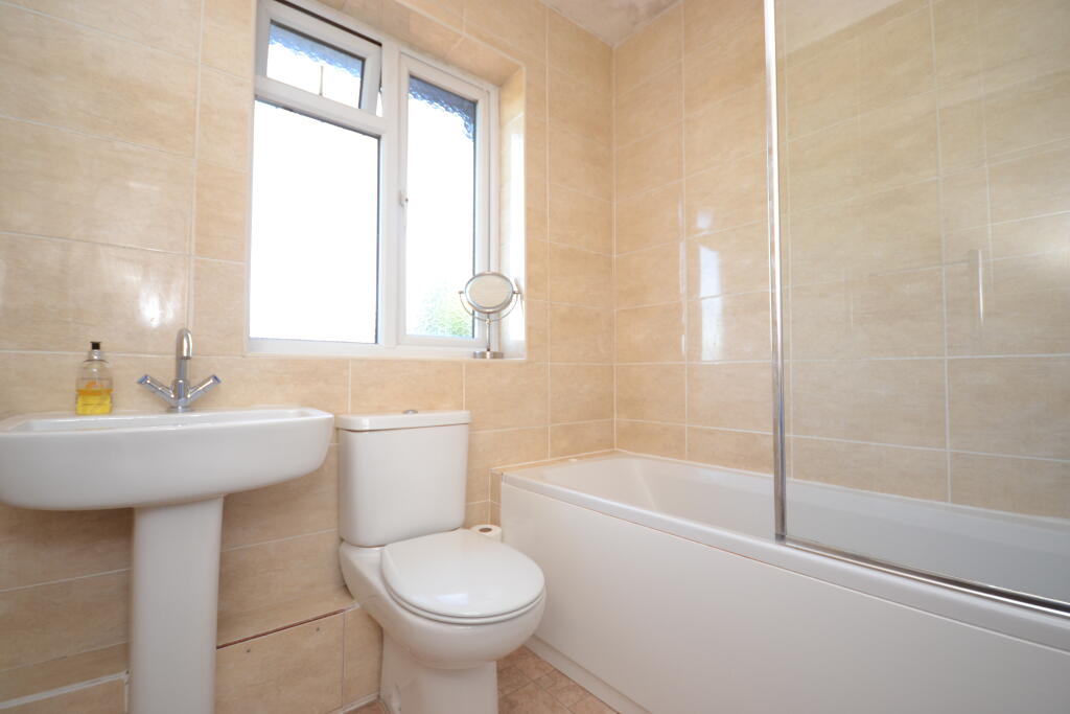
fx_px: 446
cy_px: 357
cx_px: 535
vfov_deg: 77.3
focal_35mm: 15
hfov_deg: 100.4
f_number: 4.5
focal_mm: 10
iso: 400
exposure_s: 1/80
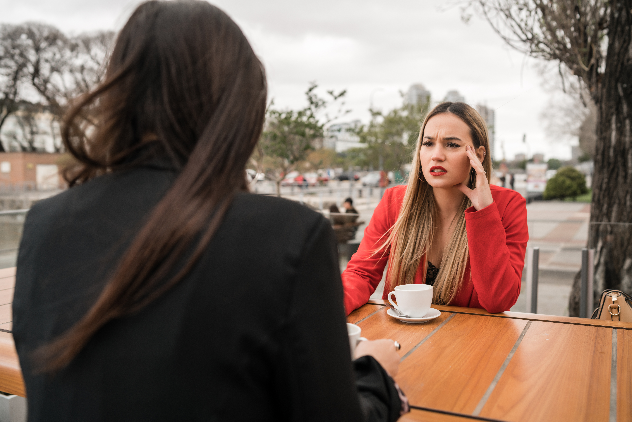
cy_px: 211
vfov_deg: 37.9
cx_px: 316
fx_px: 614
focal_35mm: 35
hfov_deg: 54.4
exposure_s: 1/160
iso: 100
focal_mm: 35
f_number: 3.2
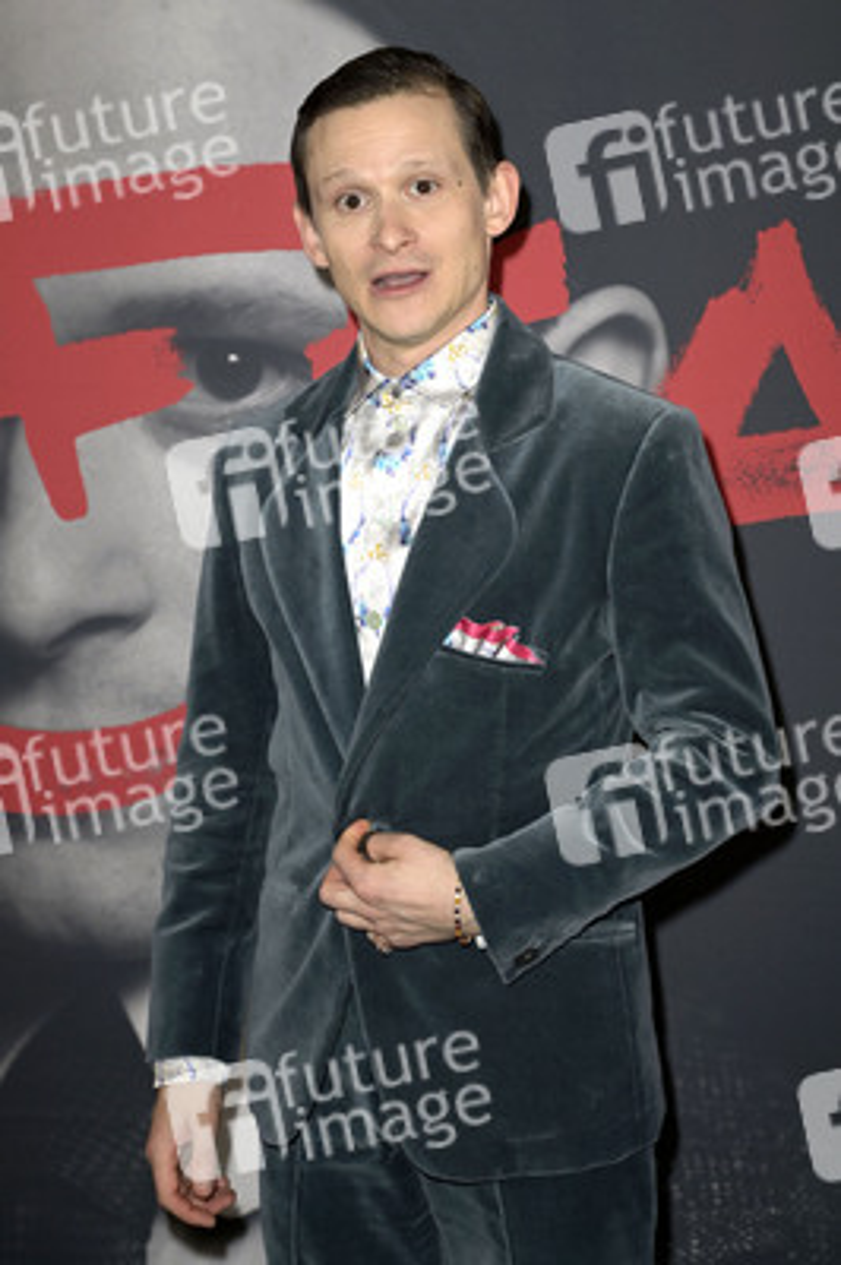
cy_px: 632
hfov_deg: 18.2
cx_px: 420
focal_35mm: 75
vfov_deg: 27.0
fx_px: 2632
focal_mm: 75
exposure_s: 1/250
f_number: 5.6
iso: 640
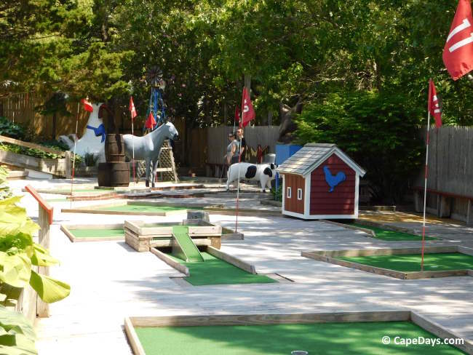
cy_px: 178
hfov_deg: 24.4
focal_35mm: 80
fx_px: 1094
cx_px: 236
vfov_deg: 18.4
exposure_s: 1/250
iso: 125
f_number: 4.4
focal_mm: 14.2
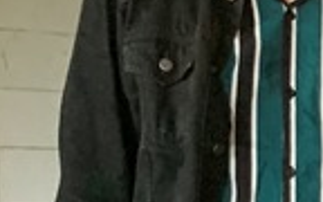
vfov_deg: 6.7
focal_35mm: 196
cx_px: 821
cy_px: 238
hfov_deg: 9.3
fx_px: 1725
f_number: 1.8
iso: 320
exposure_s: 1/60
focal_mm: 4.25
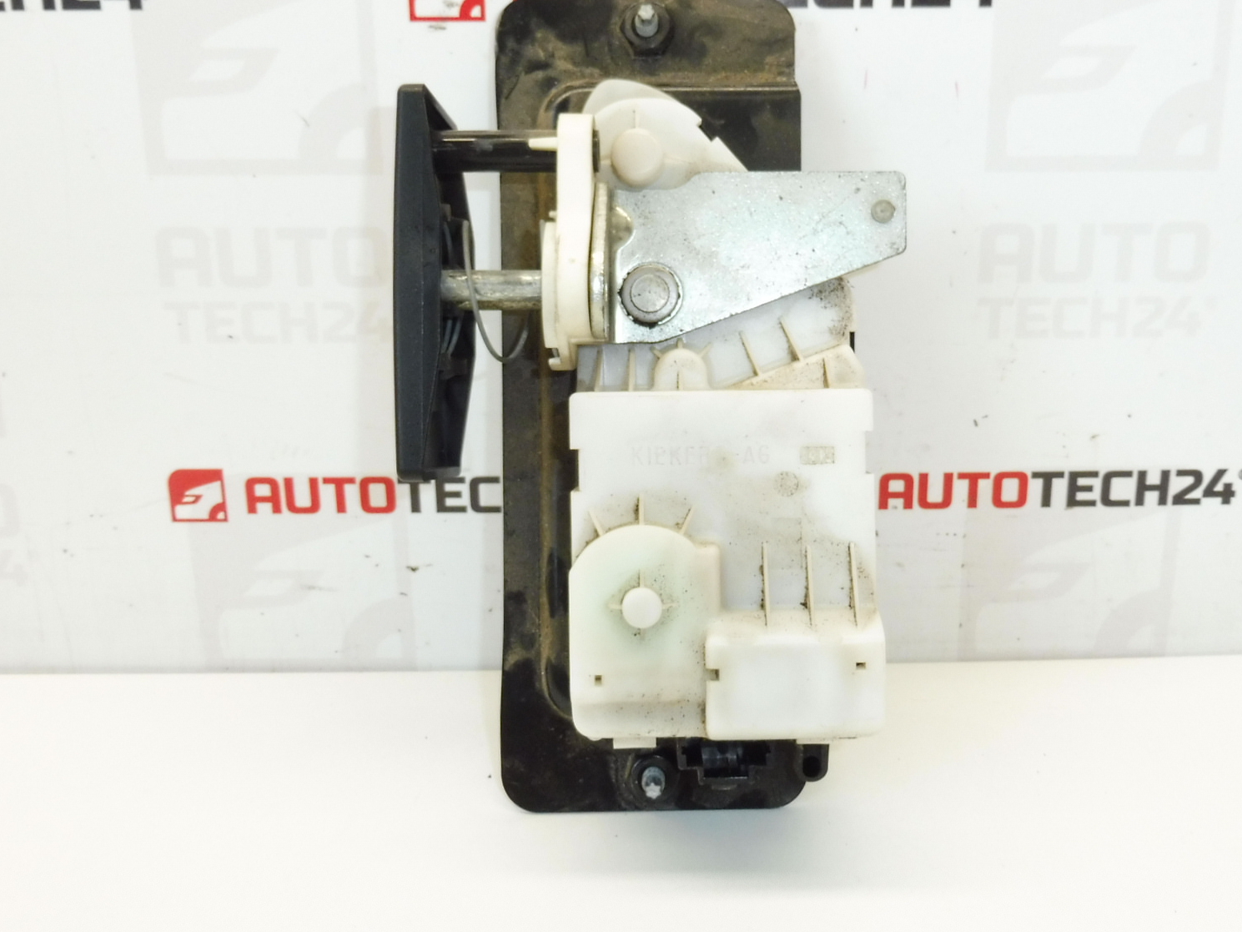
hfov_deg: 55.2
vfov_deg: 42.7
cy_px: 374
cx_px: 691
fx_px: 1184
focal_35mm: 33
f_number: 3.5
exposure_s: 1/80
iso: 200
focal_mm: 4.3
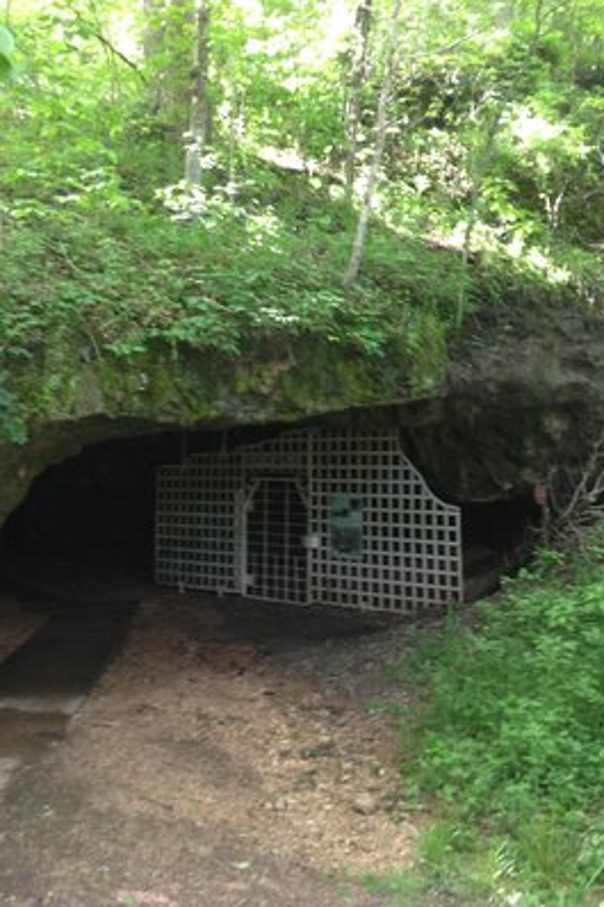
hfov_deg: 29.2
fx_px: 1159
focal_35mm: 46
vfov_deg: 42.8
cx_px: 295
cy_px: 454
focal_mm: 4.12
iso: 100
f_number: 2.4
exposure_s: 1/20
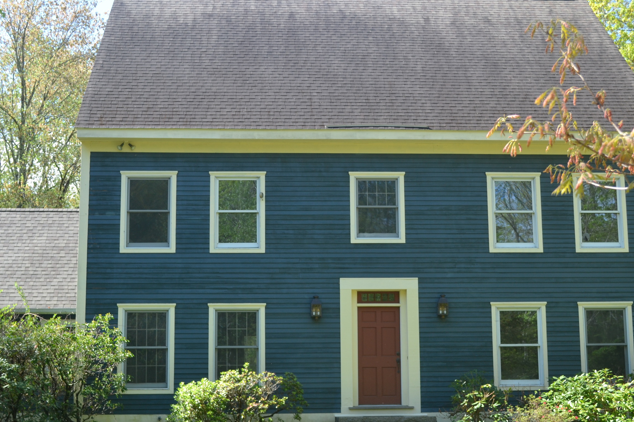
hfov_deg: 35.6
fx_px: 986
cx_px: 336
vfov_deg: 24.2
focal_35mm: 56
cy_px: 229
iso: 160
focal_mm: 28
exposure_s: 1/125
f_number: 5.6
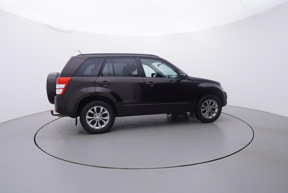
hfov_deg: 77.3
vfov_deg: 56.2
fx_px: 180
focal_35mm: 22
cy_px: 96
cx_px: 144
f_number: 5
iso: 200
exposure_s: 1/80
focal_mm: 15
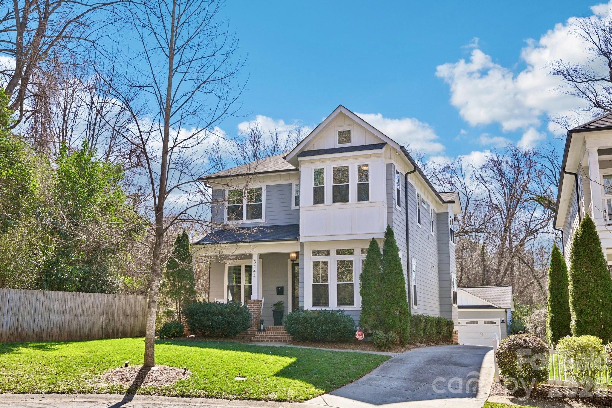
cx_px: 306
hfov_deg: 53.1
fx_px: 612
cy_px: 204
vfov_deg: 36.9
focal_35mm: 36
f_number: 8
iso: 64
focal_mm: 24
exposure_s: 1/125
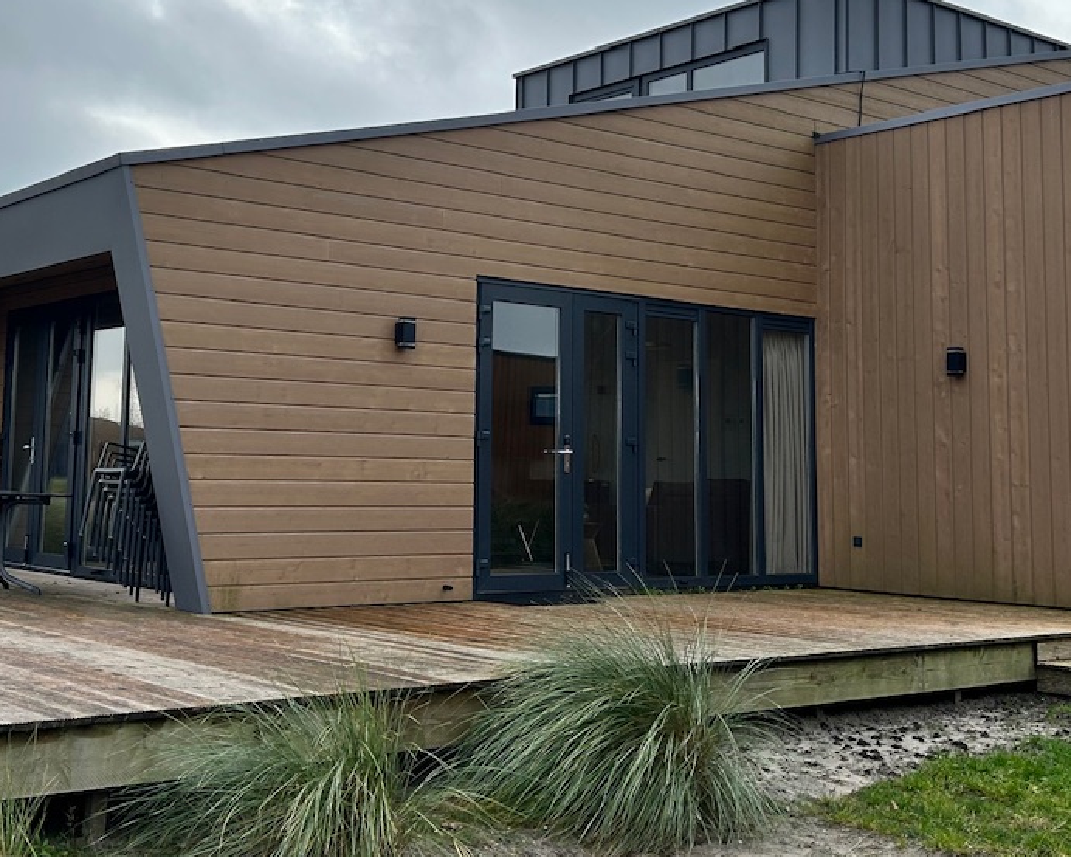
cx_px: 415
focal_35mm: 47
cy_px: 294
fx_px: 1490
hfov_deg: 39.3
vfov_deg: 31.9
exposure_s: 1/2841
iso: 50
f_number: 1.5
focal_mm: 5.7
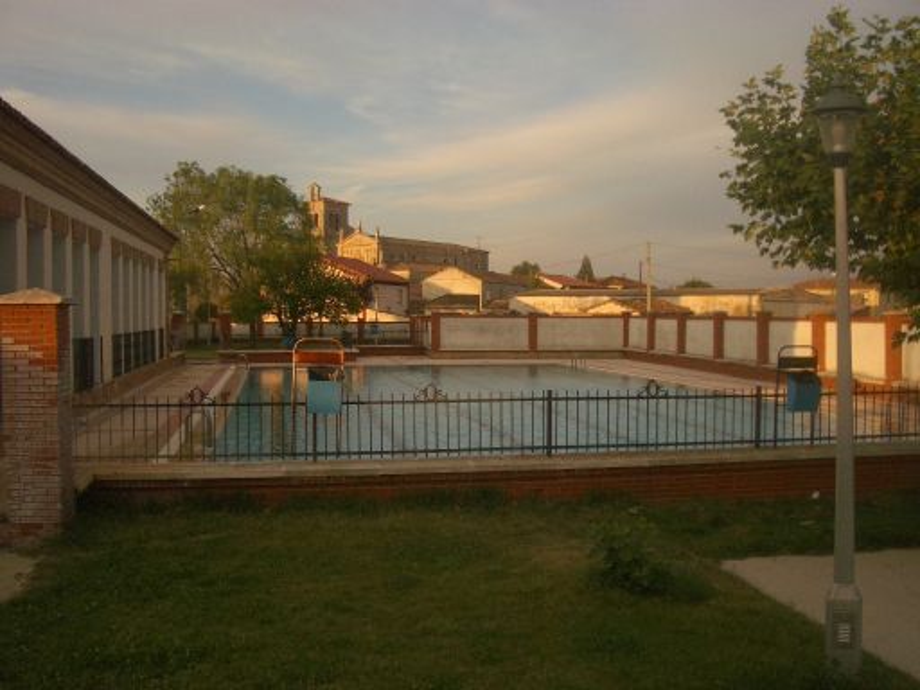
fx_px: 930
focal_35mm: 35
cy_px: 345
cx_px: 460
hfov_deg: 52.6
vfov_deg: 40.7
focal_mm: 5.8
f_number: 4.3
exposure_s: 1/320
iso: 100
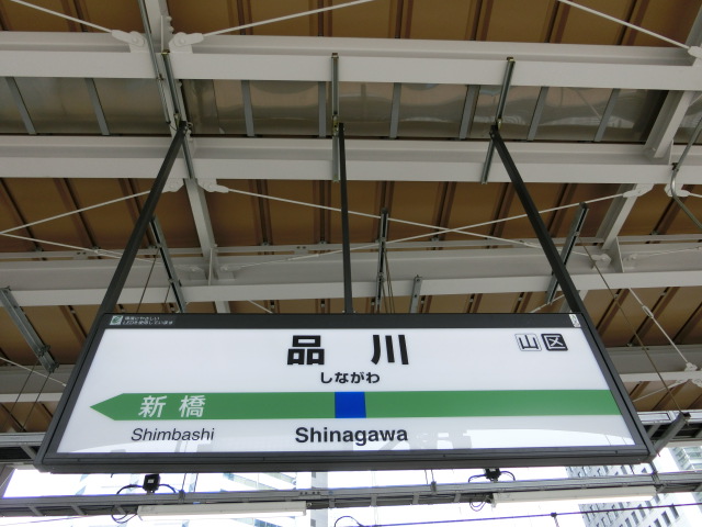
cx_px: 351
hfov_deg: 69.4
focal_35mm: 25
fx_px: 507
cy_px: 264
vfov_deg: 54.9
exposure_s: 1/125
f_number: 3.5
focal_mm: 4.5
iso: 80
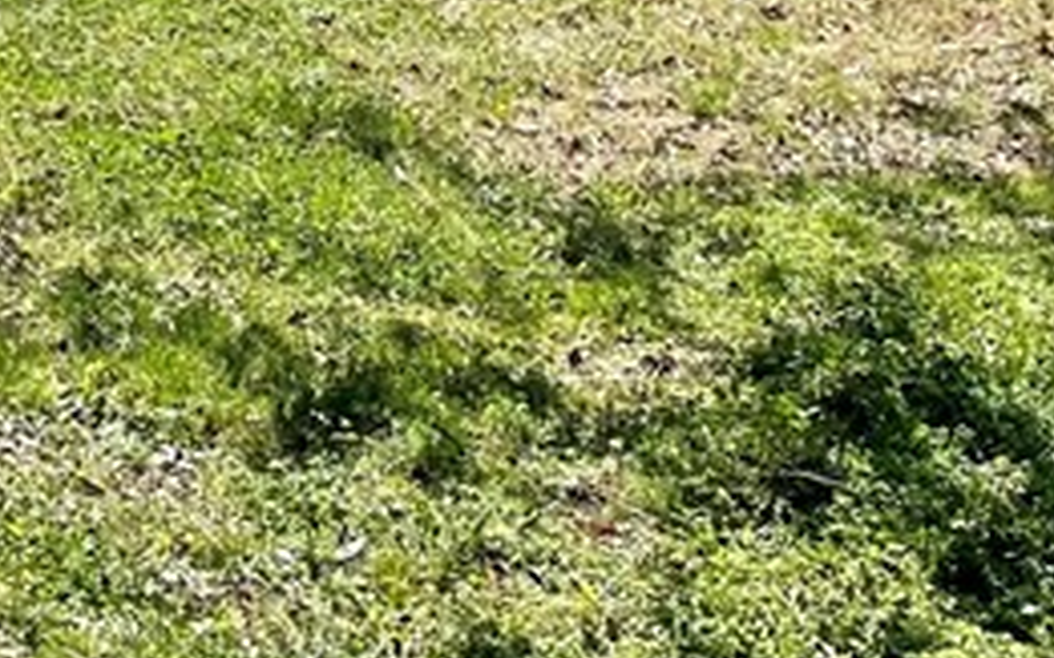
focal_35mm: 108
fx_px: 3102
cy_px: -836
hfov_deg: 16.8
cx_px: -678
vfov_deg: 10.6
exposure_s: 1/2398
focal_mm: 4.2
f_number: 1.6
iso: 32
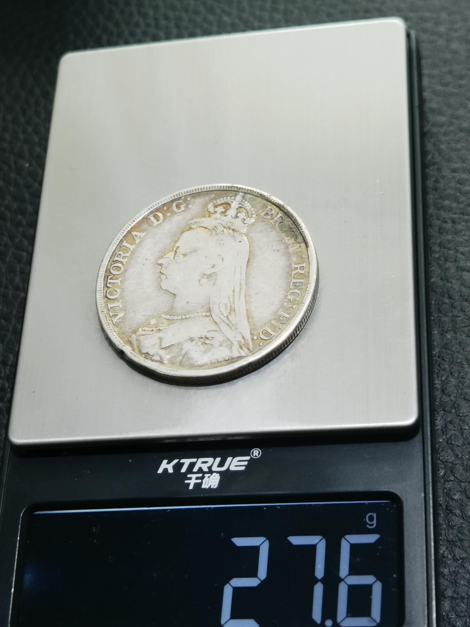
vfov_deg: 31.7
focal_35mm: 61
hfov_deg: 24.0
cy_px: 314
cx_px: 235
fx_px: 1104
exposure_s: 1/100
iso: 125
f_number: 1.9
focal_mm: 6.67
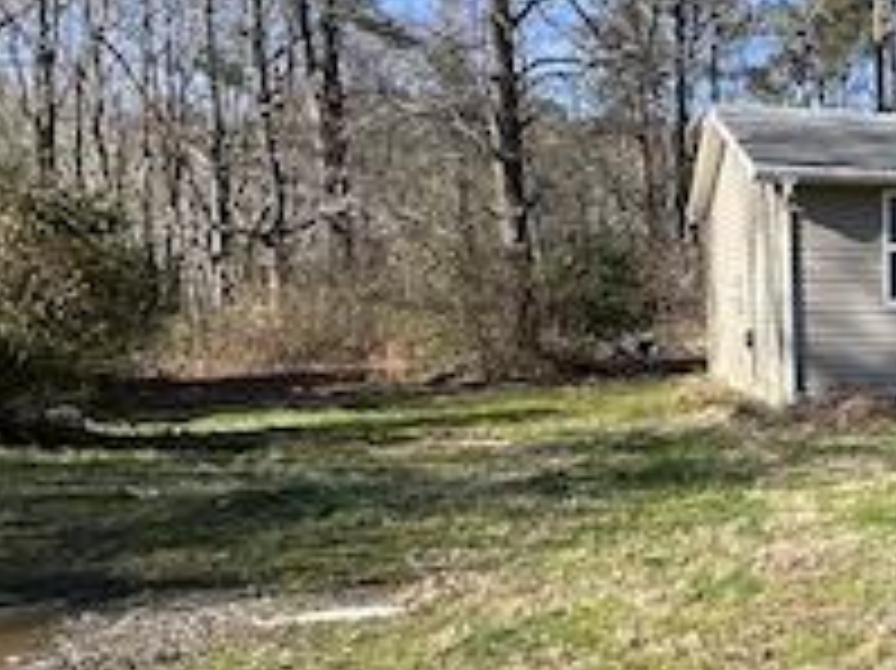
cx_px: 1184
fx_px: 1216
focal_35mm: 47
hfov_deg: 30.9
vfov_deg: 30.6
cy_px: 445
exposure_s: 1/681
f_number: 1.8
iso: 32
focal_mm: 1.57
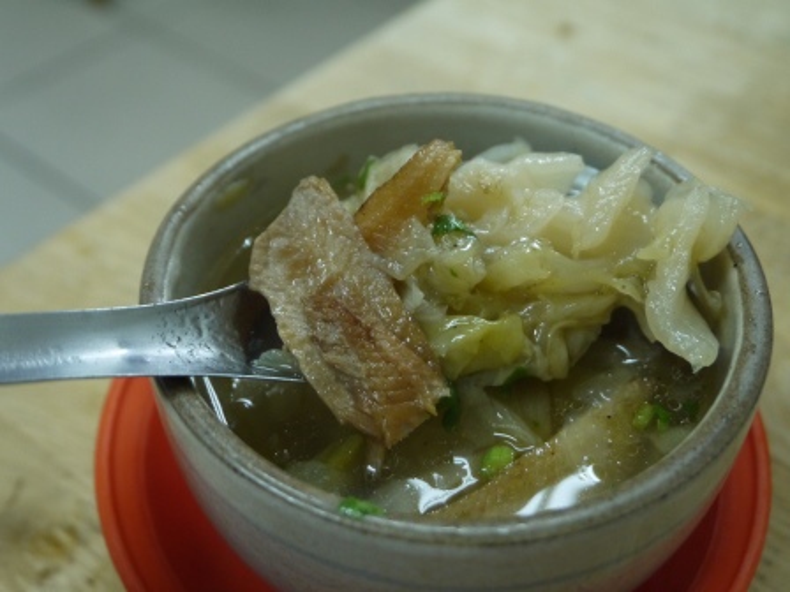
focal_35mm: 38
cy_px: 296
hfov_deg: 49.0
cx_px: 395
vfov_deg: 37.7
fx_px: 867
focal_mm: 19
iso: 800
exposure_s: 1/60
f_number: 4.3
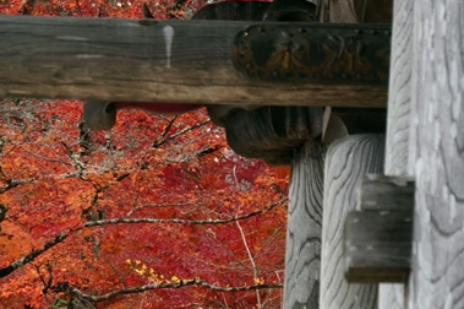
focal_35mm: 246
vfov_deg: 5.6
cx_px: 61
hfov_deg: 8.4
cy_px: 303
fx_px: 3162
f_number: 6.3
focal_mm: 77.5
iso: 100
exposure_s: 1/60
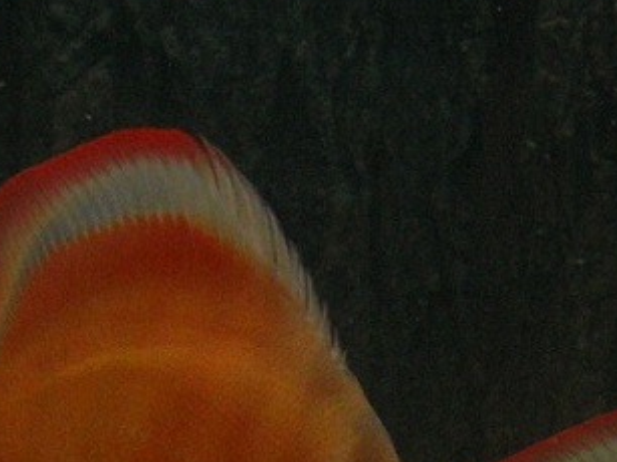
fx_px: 2138
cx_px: 581
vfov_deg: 12.0
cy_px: 581
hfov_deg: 16.2
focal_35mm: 120
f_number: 2.8
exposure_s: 1/30
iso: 256
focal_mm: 60
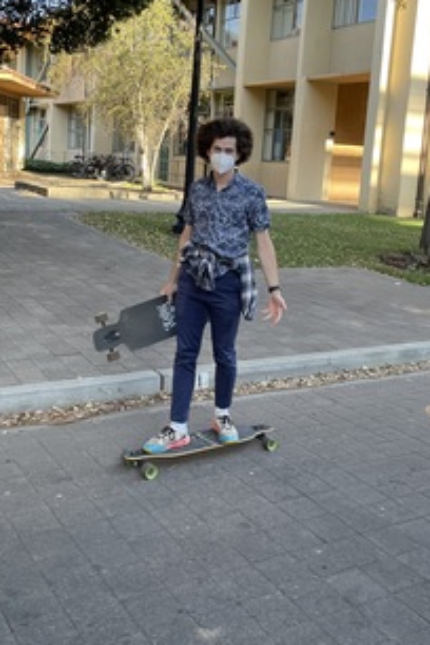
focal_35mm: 40
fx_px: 717
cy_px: 231
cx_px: 207
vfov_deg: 47.9
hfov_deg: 33.4
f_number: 1.6
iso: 32
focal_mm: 4.2
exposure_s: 1/310
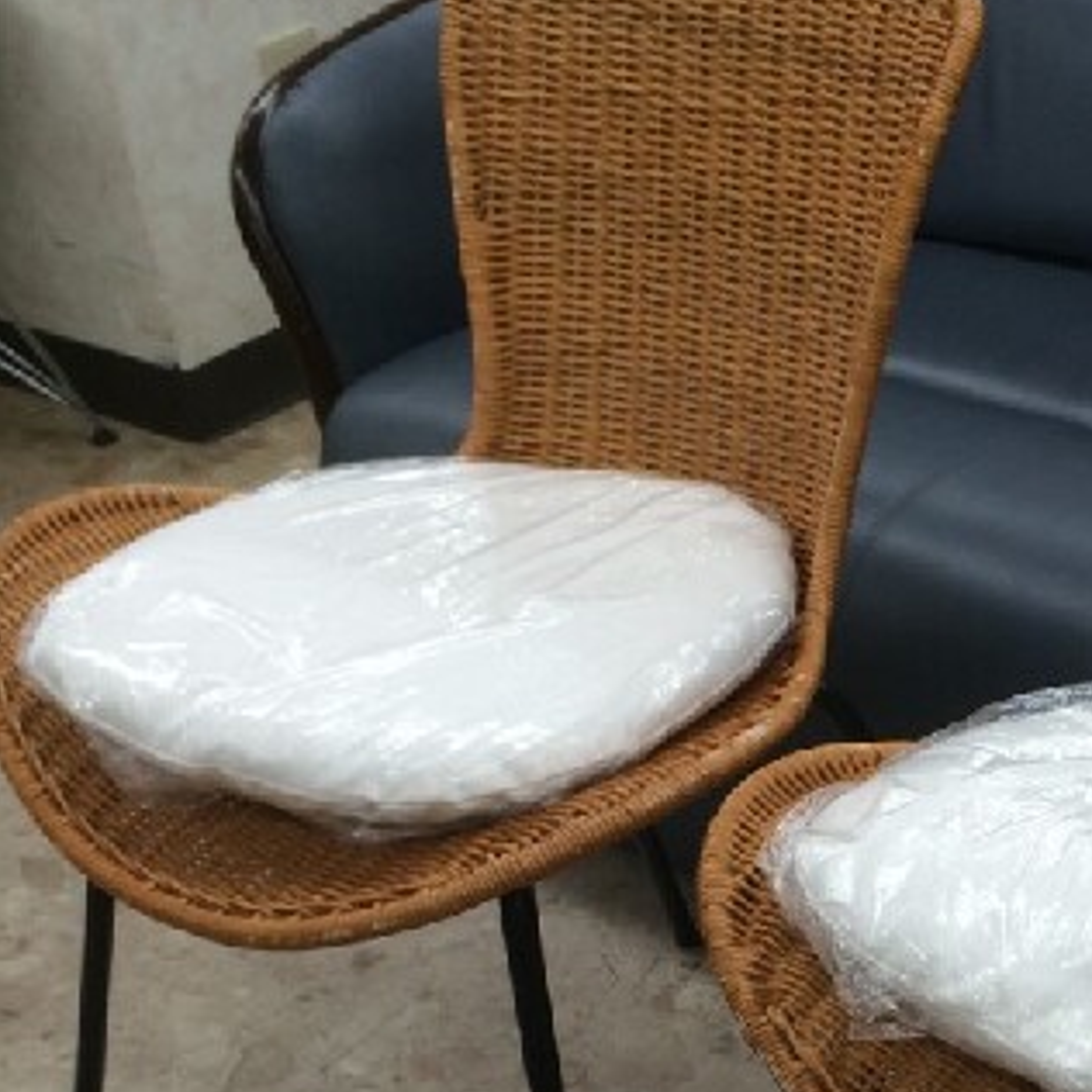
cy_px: 1032
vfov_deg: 22.9
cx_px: 940
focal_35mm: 73
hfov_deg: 23.2
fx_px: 2605
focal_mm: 4.15
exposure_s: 1/60
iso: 40
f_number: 2.2
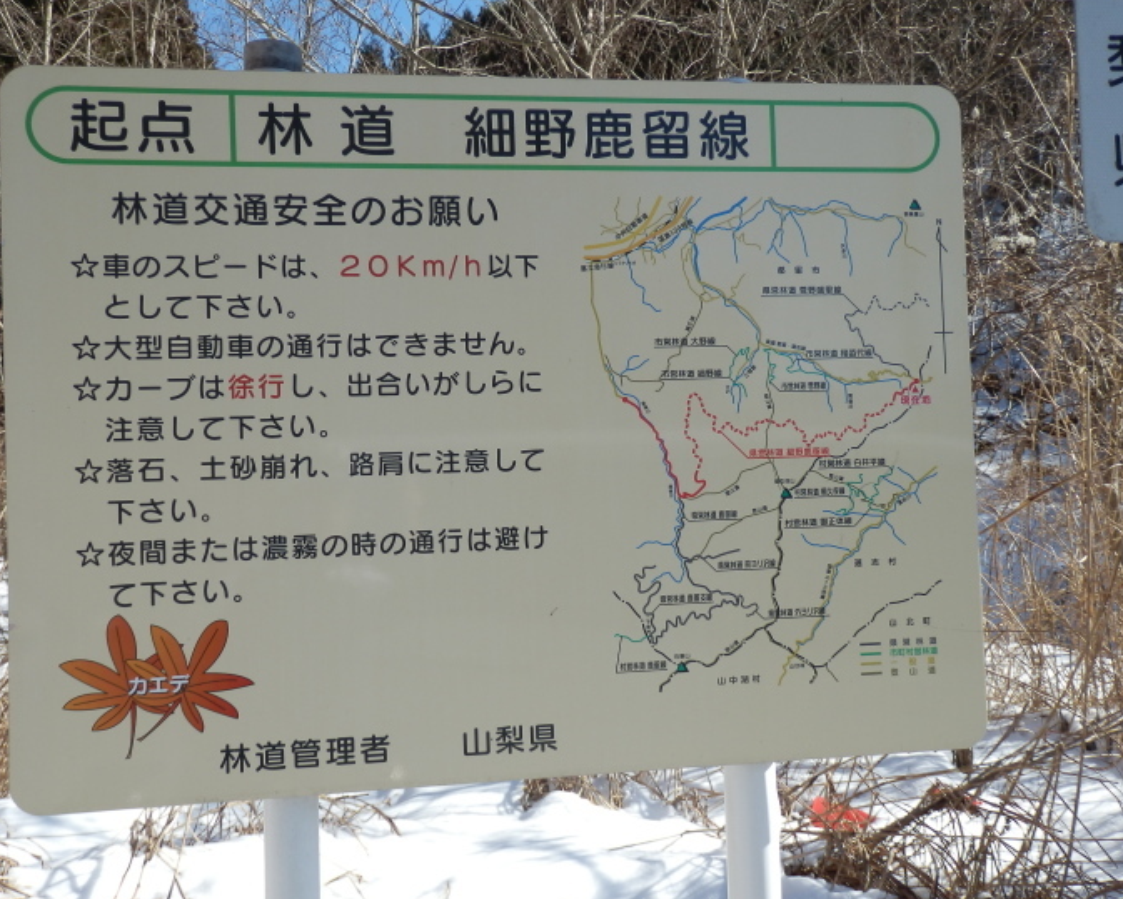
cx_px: 542
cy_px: 449
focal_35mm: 32
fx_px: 1064
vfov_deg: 45.8
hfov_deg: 55.6
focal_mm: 5.5
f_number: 3.3
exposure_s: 1/640
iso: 80
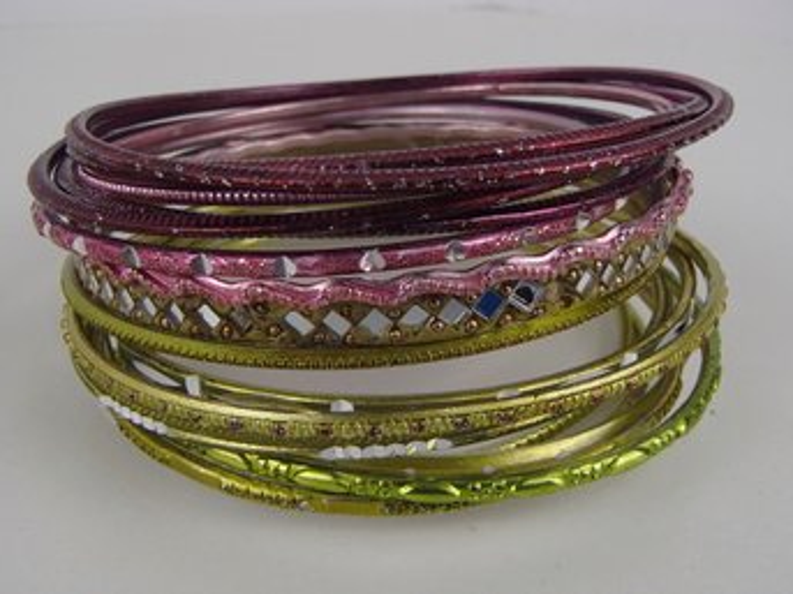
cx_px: 396
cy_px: 297
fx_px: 847
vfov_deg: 38.6
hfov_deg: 50.2
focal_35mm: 37
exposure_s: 1/160
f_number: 4.7
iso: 320
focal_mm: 6.64
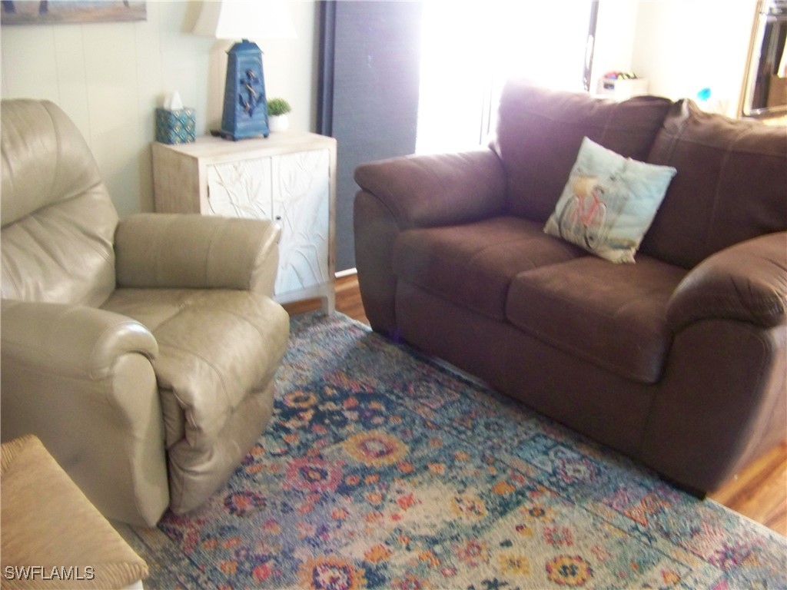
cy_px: 295
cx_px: 394
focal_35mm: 36
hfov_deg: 51.4
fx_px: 818
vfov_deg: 39.7
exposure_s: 1/5
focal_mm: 5.85
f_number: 2.8
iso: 400
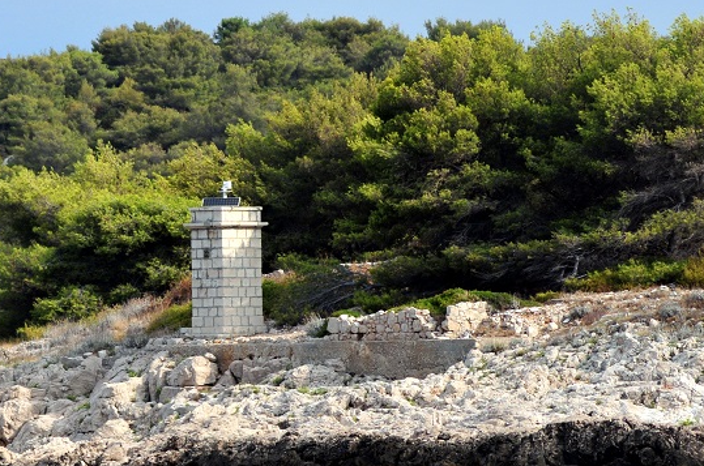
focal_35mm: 473
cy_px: 220
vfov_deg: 2.9
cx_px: 155
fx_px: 9231
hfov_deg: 4.4
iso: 320
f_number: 6.3
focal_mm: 170
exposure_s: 1/800
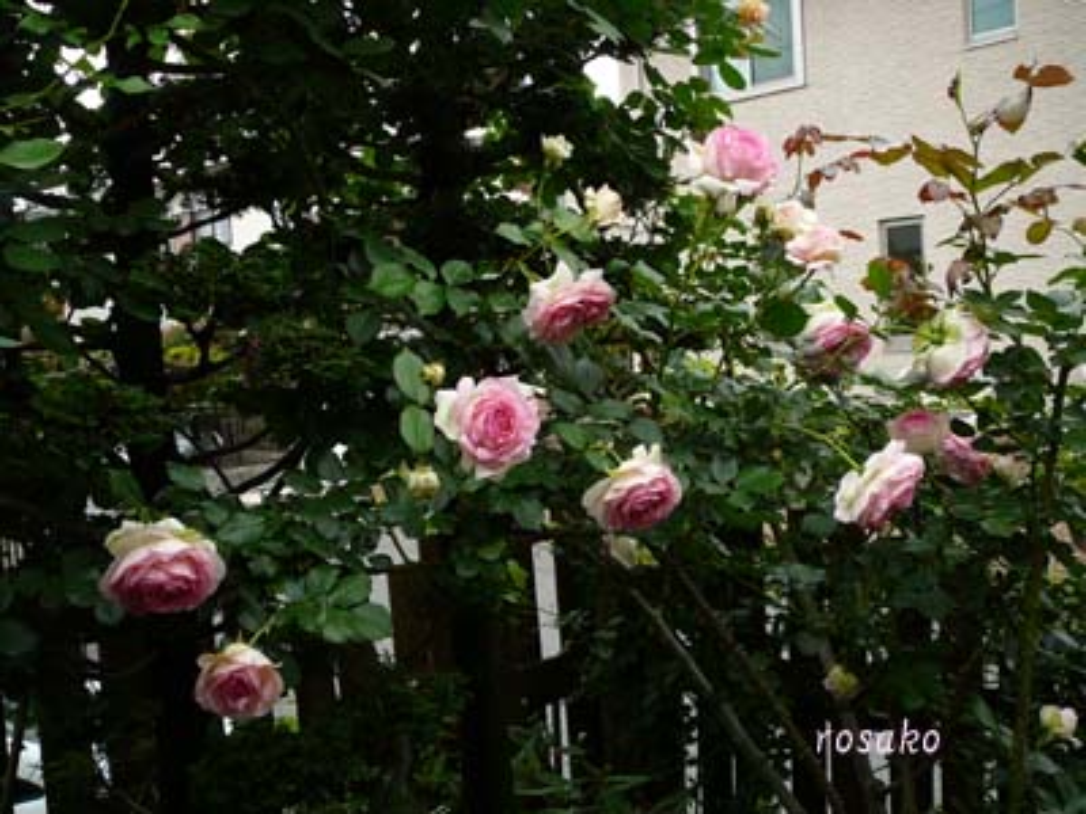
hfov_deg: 52.6
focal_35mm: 35
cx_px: 543
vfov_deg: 40.7
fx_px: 1098
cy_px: 407
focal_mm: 5.2
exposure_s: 1/200
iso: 80
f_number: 2.8
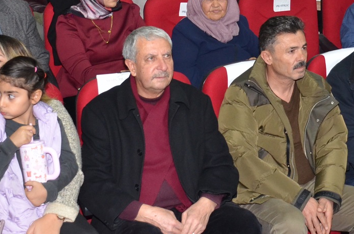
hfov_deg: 26.0
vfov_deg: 16.6
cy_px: -59
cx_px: 224
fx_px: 765
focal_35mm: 78
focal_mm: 18
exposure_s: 1/60
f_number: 4
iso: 800
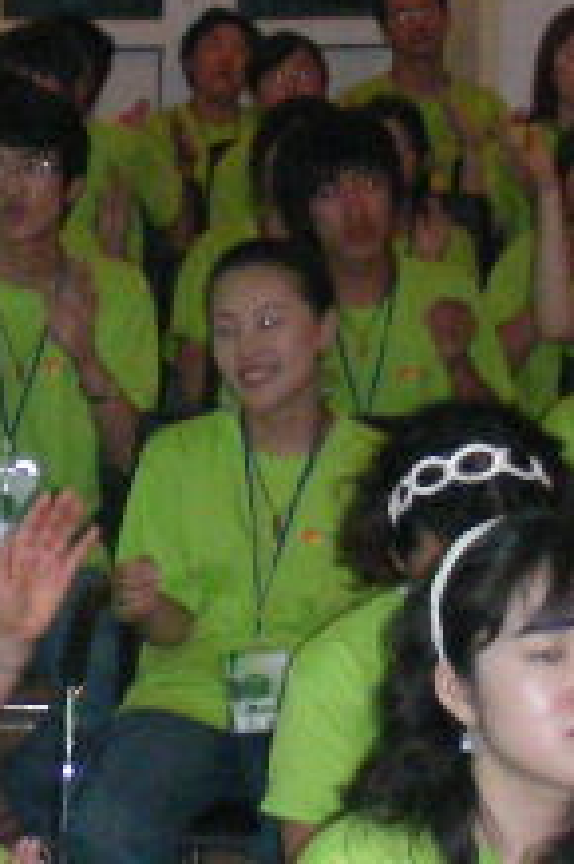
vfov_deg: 11.1
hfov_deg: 7.4
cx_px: 87
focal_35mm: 186
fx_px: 4455
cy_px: 388
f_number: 3.5
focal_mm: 6.3
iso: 301
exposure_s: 1/60
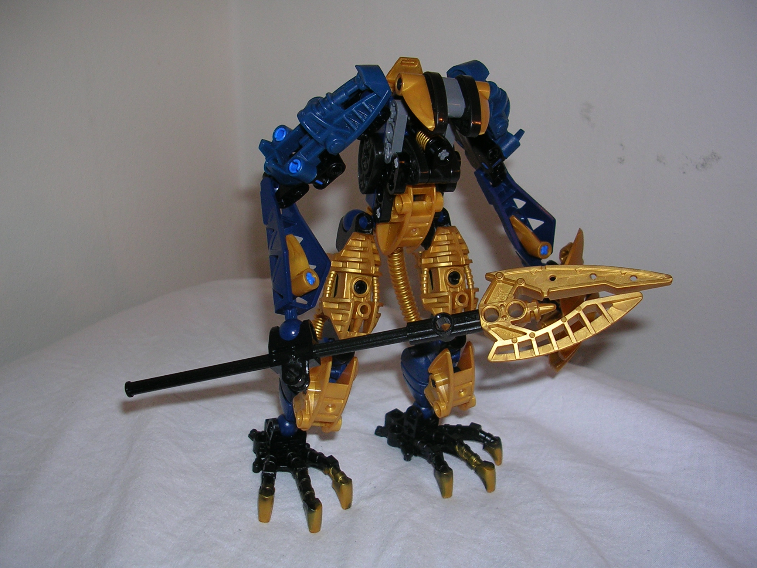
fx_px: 831
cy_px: 284
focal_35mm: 38
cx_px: 378
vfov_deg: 37.7
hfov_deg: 49.0
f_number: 2.8
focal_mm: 5.8
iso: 50
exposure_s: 1/60.1
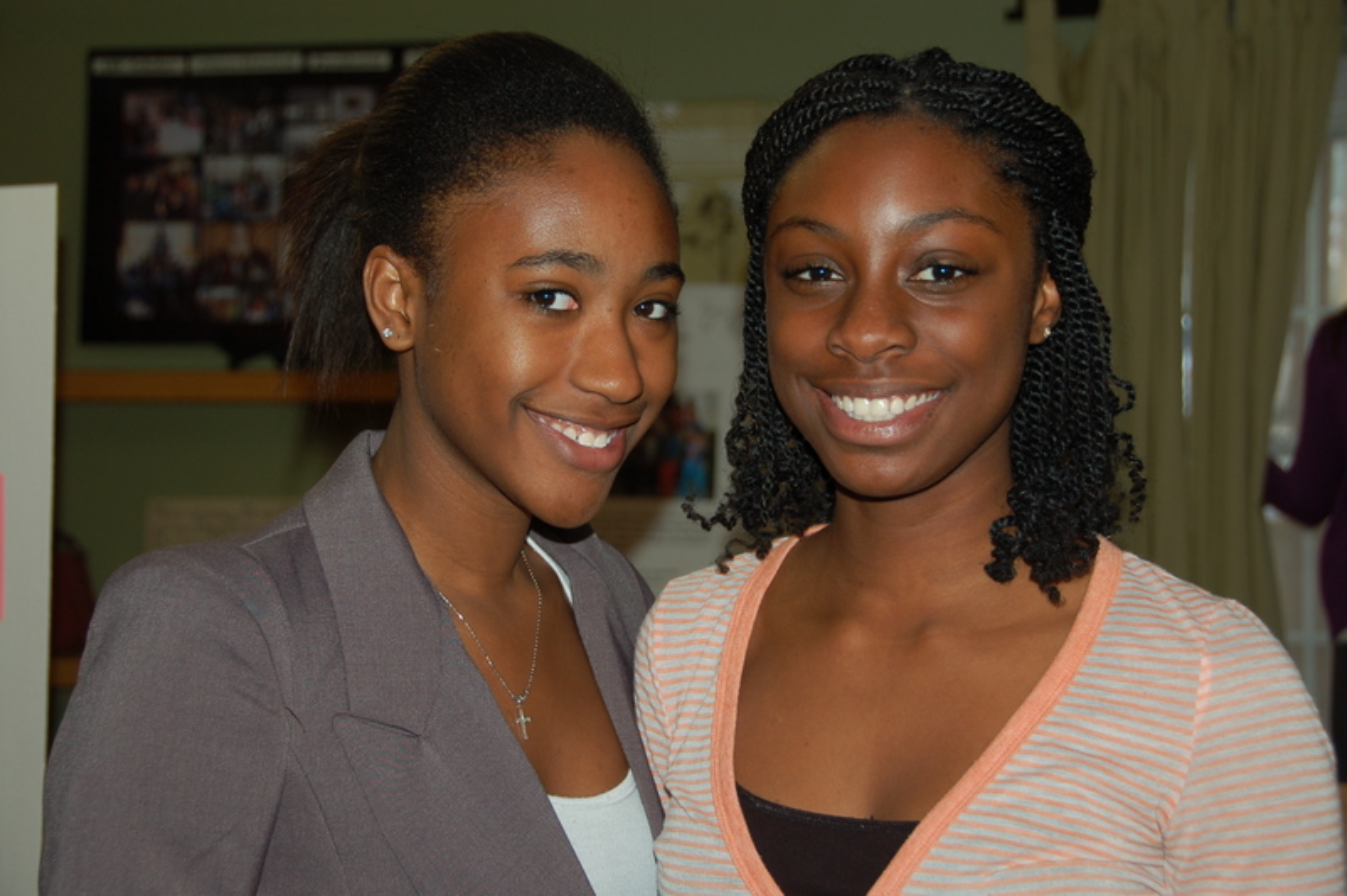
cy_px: 448
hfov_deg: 28.1
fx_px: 2692
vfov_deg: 18.9
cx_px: 674
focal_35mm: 72
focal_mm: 48
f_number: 4.8
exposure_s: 1/60
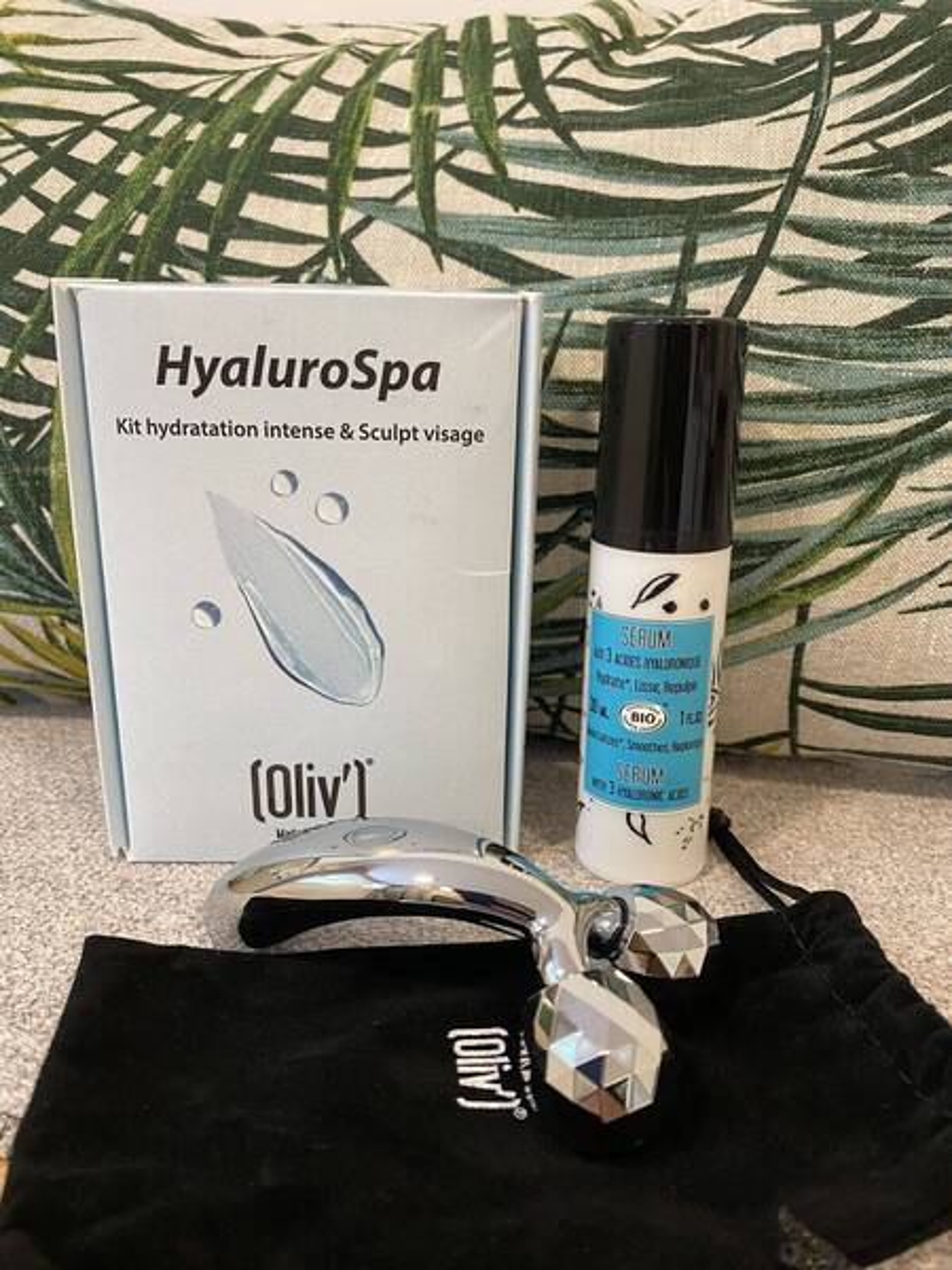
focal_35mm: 26
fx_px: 953
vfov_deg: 67.3
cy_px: 635
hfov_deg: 53.1
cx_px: 476
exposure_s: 1/50
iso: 160
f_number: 1.8
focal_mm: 4.25
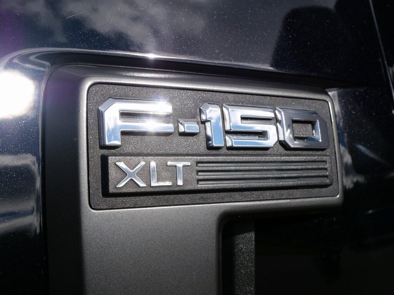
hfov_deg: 39.7
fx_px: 546
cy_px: 148
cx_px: 197
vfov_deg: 30.3
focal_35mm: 48
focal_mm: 24
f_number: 10
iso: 200
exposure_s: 1/500
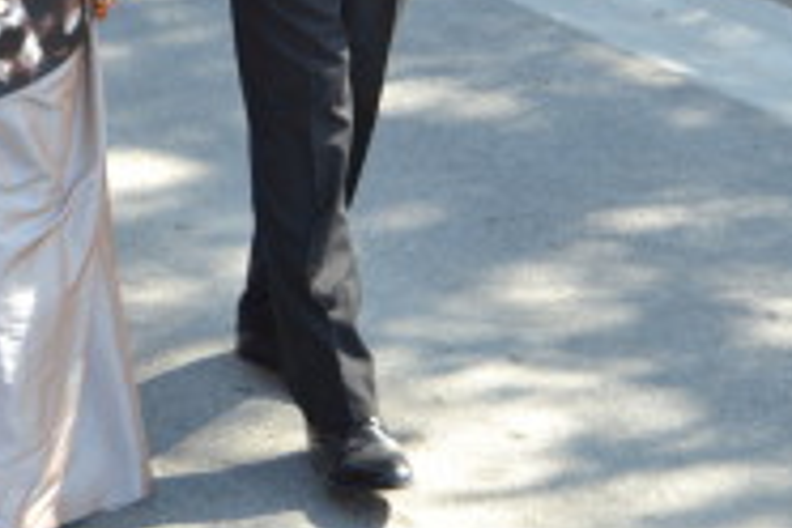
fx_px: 3410
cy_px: -230
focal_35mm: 155
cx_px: 209
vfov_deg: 8.7
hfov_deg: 13.2
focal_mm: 40
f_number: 5.6
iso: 180
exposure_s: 1/125
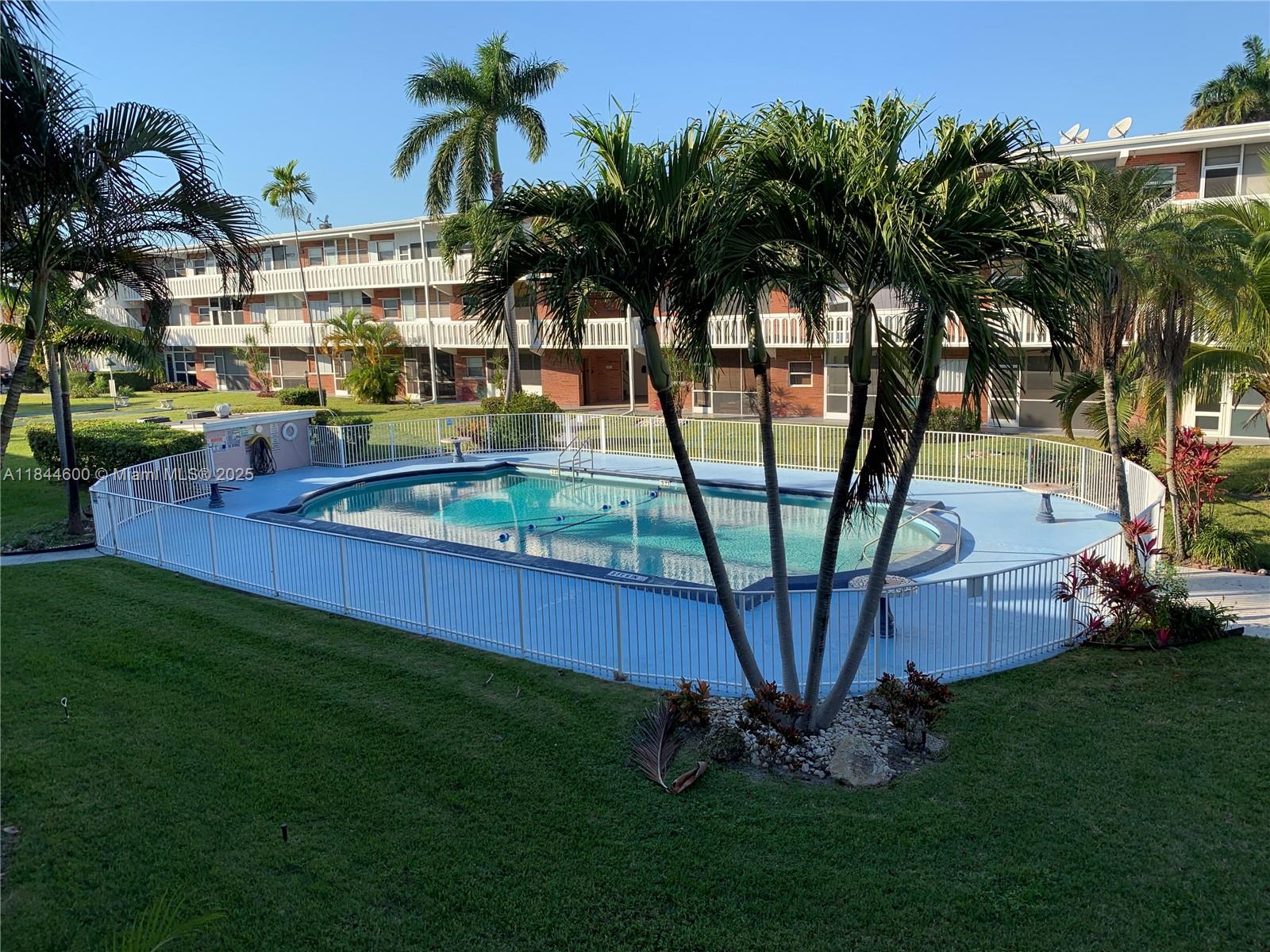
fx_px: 954
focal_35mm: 26
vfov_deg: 53.1
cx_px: 635
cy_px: 476
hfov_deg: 67.3
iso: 25
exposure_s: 1/1124
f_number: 1.8
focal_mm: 4.25
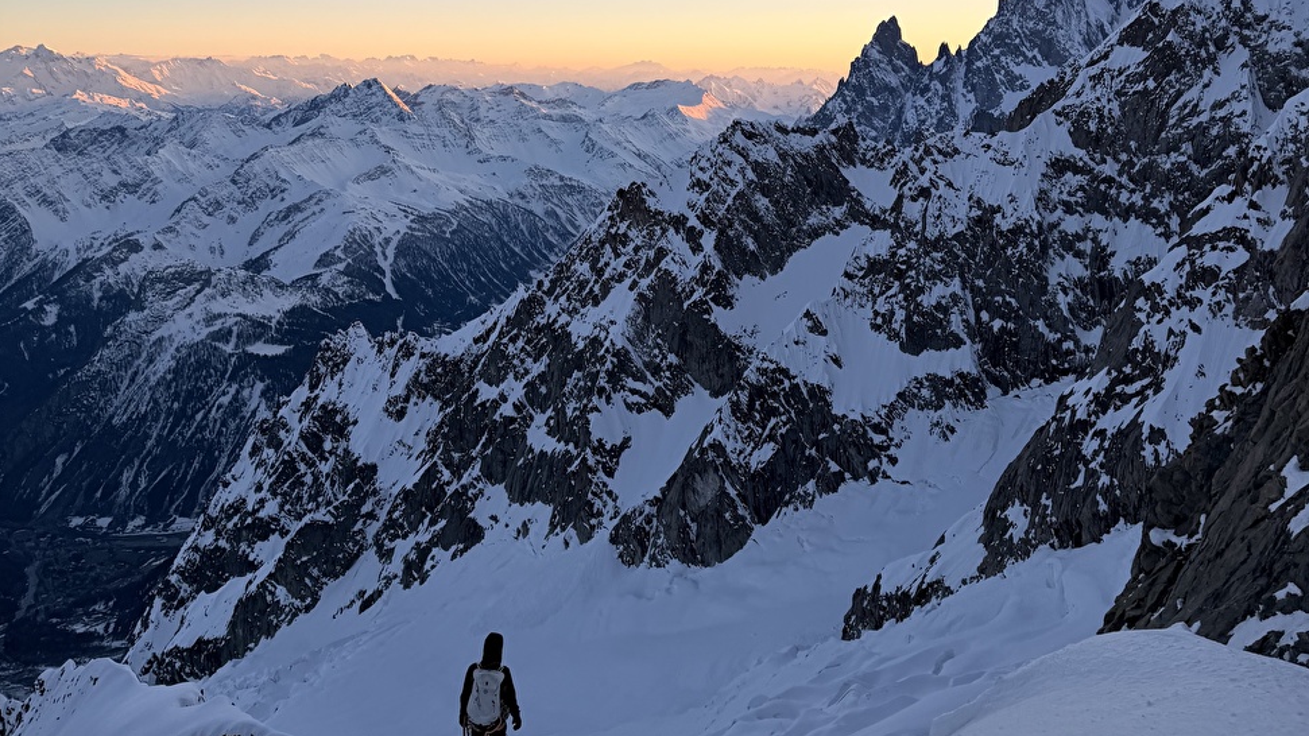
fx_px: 1215
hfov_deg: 56.6
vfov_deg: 33.5
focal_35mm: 35
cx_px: 653
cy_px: 257
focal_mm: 6.76
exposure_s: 1/728
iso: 80
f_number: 1.78
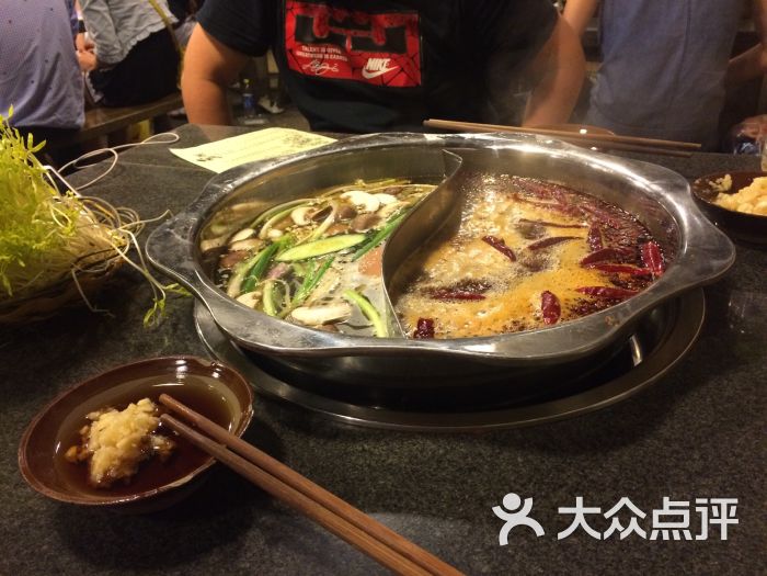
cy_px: 288
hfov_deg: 61.7
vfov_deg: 48.2
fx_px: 643
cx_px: 384
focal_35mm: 29
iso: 320
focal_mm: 4.15
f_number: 2.2
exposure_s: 1/33
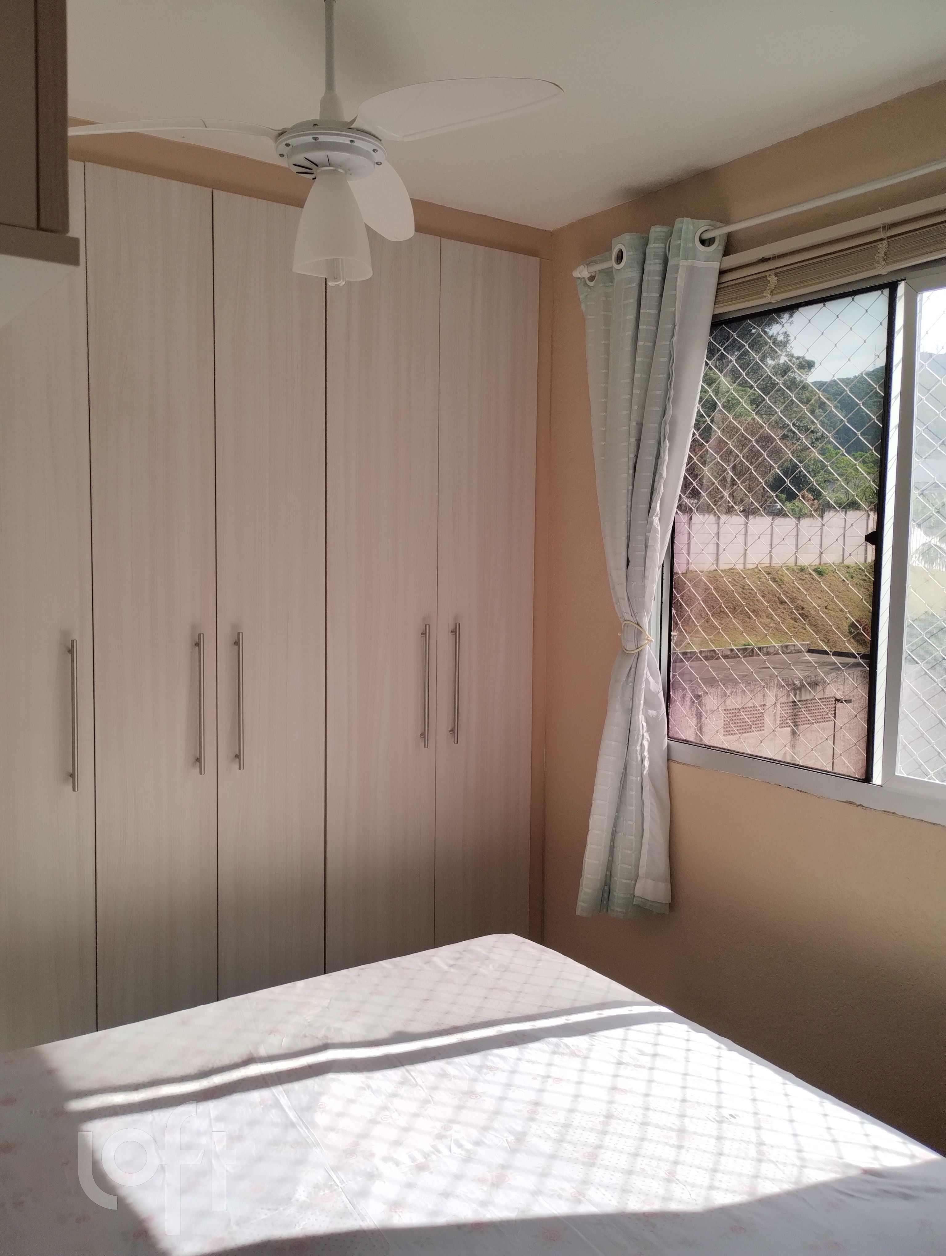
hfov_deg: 49.9
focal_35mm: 28
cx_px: 473
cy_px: 628
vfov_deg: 63.4
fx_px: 1018
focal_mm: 4.27
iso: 100
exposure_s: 1/253
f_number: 1.8
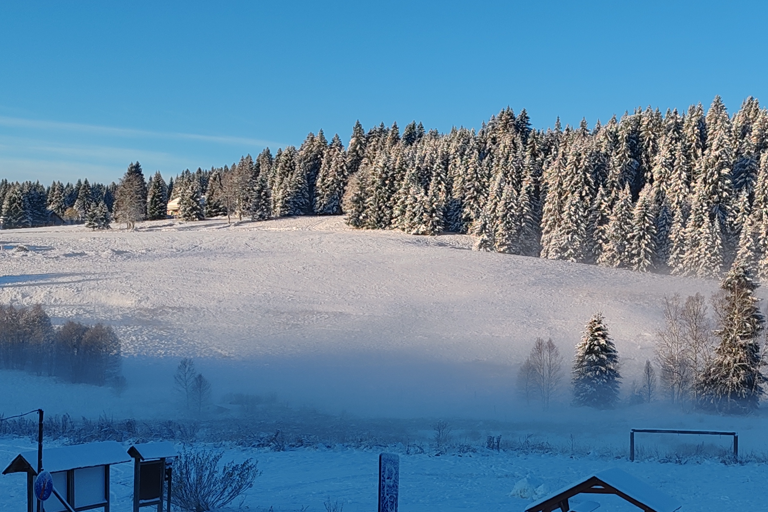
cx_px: 590
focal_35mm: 67
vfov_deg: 20.1
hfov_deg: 29.5
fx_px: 1429
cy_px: 394
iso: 50
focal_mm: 6.12
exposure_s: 1/320
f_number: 1.9
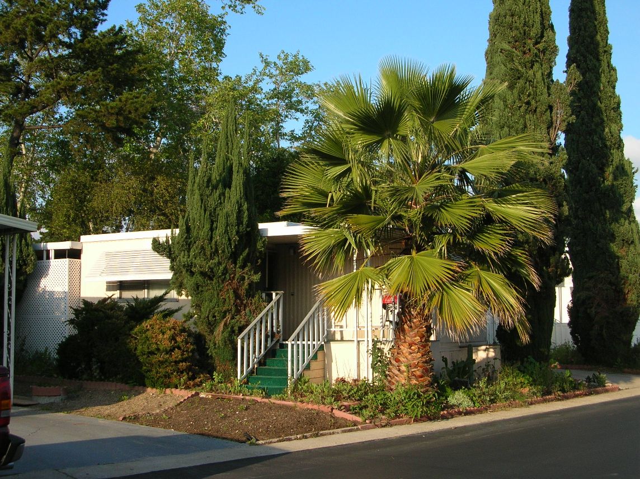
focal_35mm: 45
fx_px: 831
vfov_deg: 32.1
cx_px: 320
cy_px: 240
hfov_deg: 42.1
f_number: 3.1
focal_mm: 7.5
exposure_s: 1/479
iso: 50
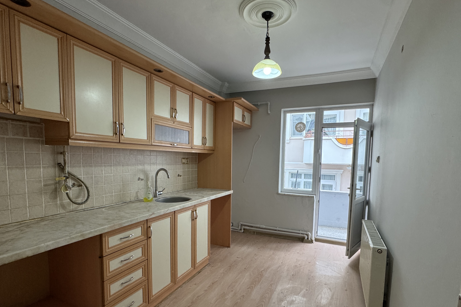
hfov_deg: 90.0
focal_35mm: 18
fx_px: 230
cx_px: 239
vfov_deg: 66.9
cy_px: 178
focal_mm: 2.22
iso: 250
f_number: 2.2
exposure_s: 1/100
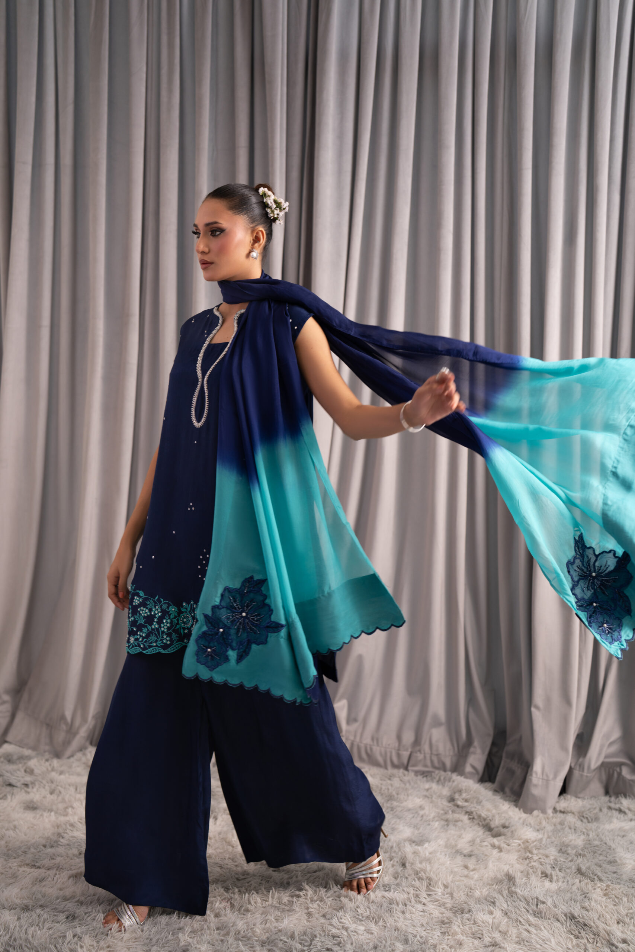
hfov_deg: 27.0
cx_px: 318
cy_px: 476
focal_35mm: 50
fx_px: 1323
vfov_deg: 39.6
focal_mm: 50
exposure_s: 1/200
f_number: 2.5
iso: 250
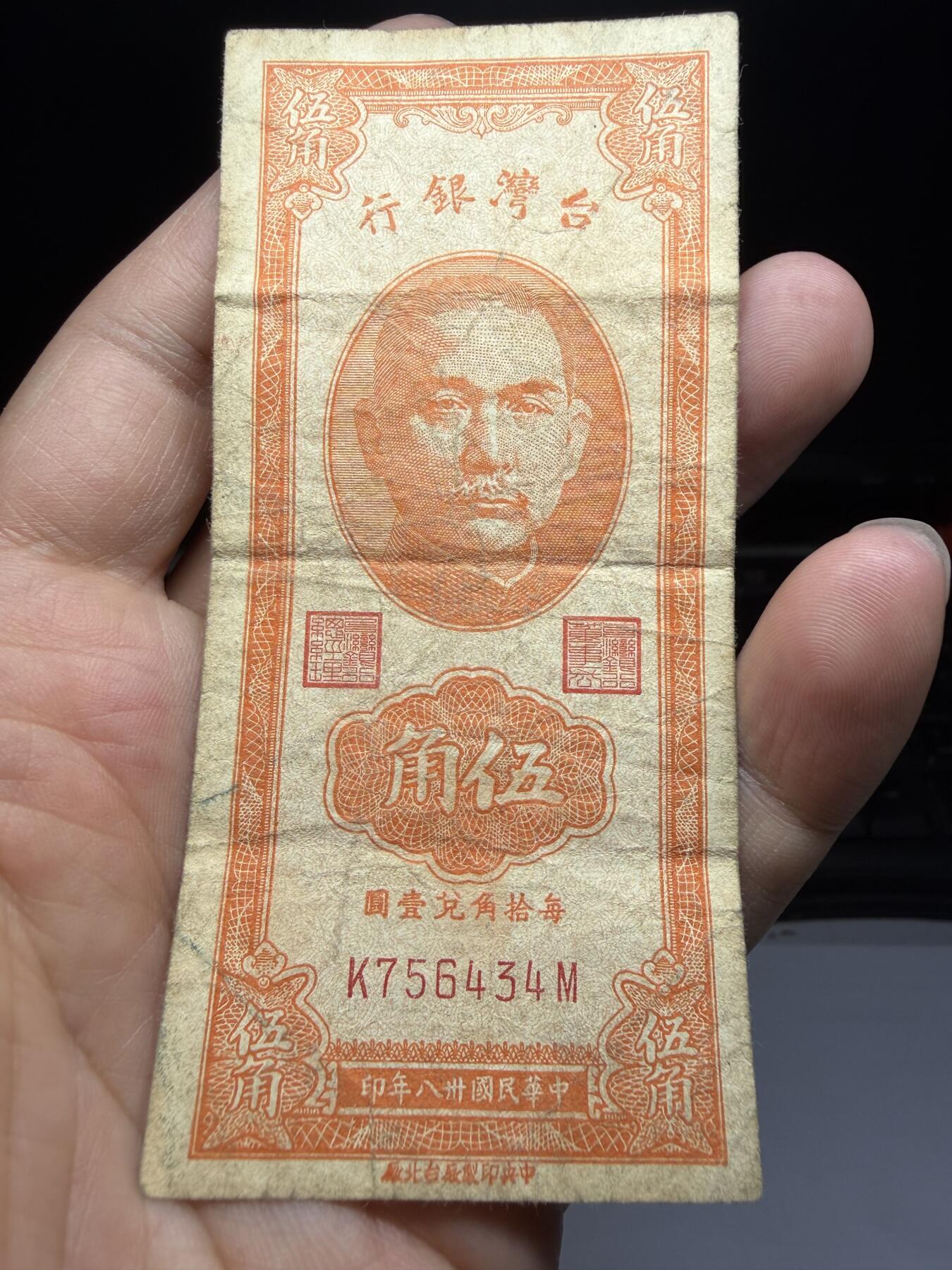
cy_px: 635
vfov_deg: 67.3
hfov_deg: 53.1
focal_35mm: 26
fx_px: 953
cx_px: 476
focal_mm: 2.22
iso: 40
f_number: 2.2
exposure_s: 1/326
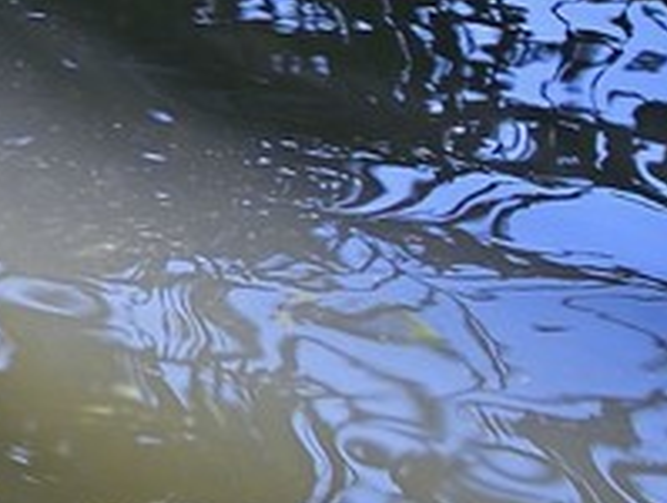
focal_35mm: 185
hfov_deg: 8.4
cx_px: -1528
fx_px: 3571
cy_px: -1076
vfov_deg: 7.1
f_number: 3.2
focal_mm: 24
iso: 200
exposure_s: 1/160
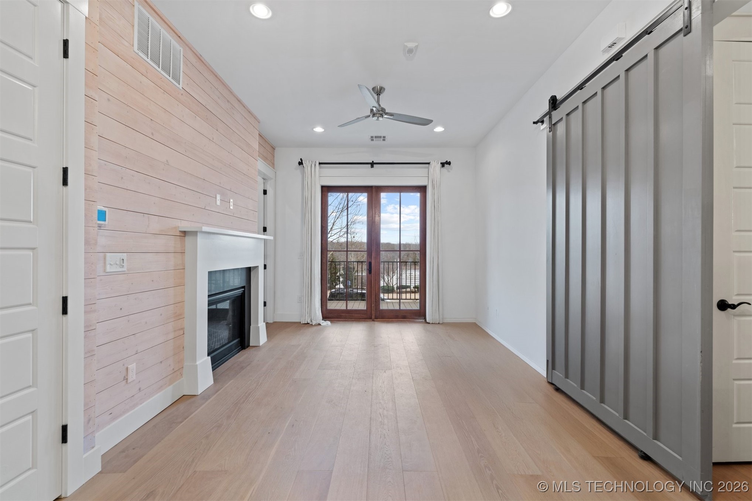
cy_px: 250
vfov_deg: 73.7
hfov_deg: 96.7
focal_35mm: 16
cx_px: 376
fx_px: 334
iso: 100
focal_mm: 16
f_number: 8
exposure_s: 1/1.67
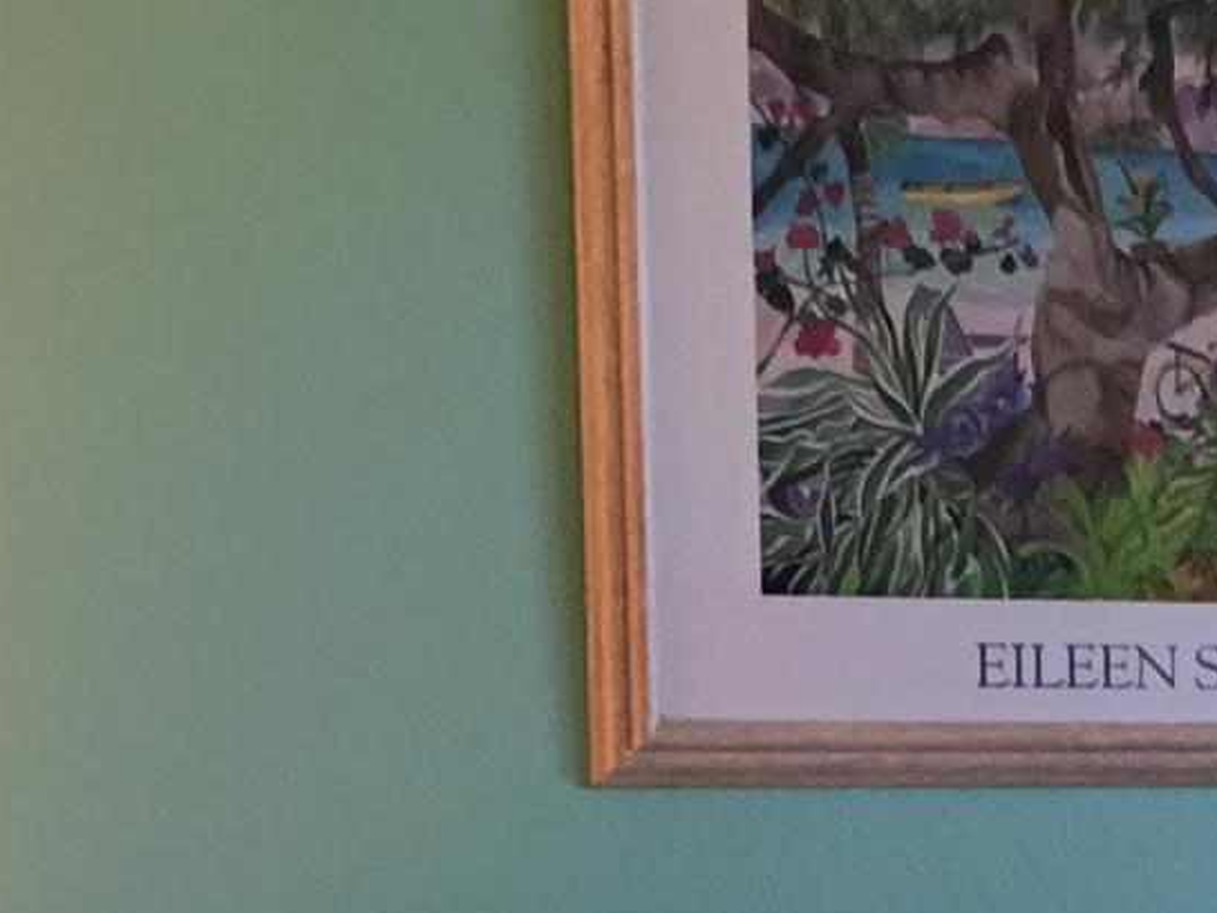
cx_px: 1864
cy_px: 1978
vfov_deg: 8.7
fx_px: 5625
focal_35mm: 160
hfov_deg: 11.8
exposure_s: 1/15
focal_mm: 4.15
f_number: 2.2
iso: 40
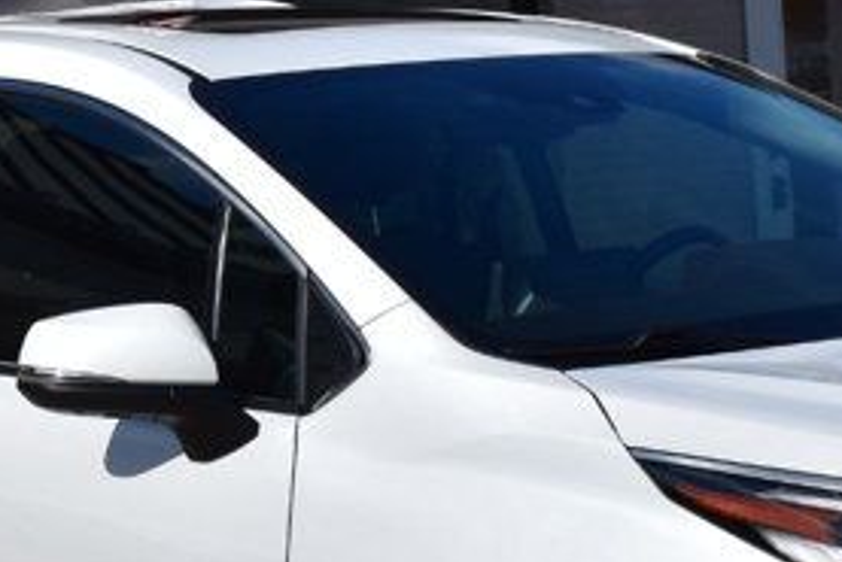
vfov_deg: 9.5
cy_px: 352
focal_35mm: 144
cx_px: 15
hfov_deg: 14.0
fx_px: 3370
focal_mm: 26
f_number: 11
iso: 200
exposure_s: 1/640
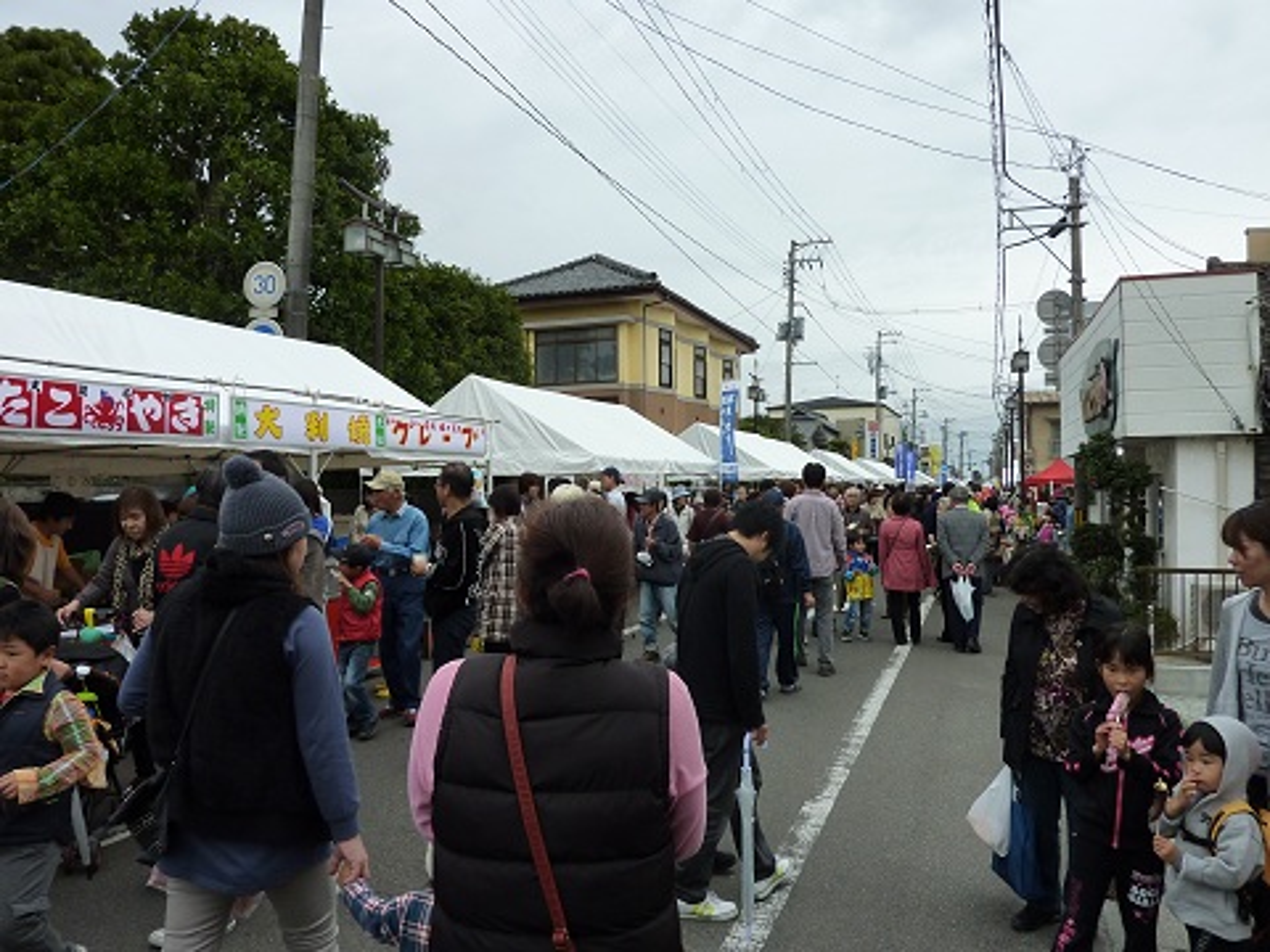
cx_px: 635
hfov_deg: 69.4
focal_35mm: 25
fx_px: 917
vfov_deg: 54.9
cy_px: 476
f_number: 4
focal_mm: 4.1
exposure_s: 1/320
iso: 125
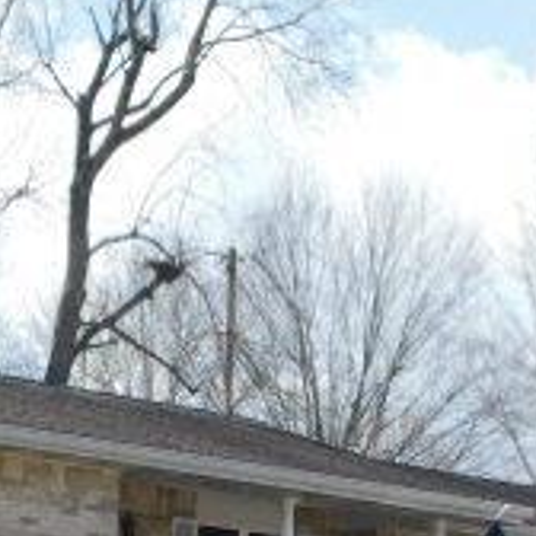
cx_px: 147
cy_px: 619
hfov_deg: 12.9
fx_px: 2365
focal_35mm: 135
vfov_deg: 12.7
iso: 125
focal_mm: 7.1
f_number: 3.6
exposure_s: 1/800
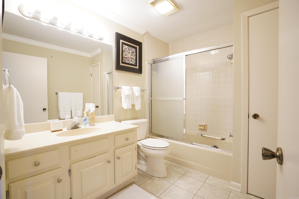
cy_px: 100
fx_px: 133
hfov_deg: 96.7
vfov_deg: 73.8
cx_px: 150
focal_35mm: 16
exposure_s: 1/5
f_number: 7.1
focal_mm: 16
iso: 400
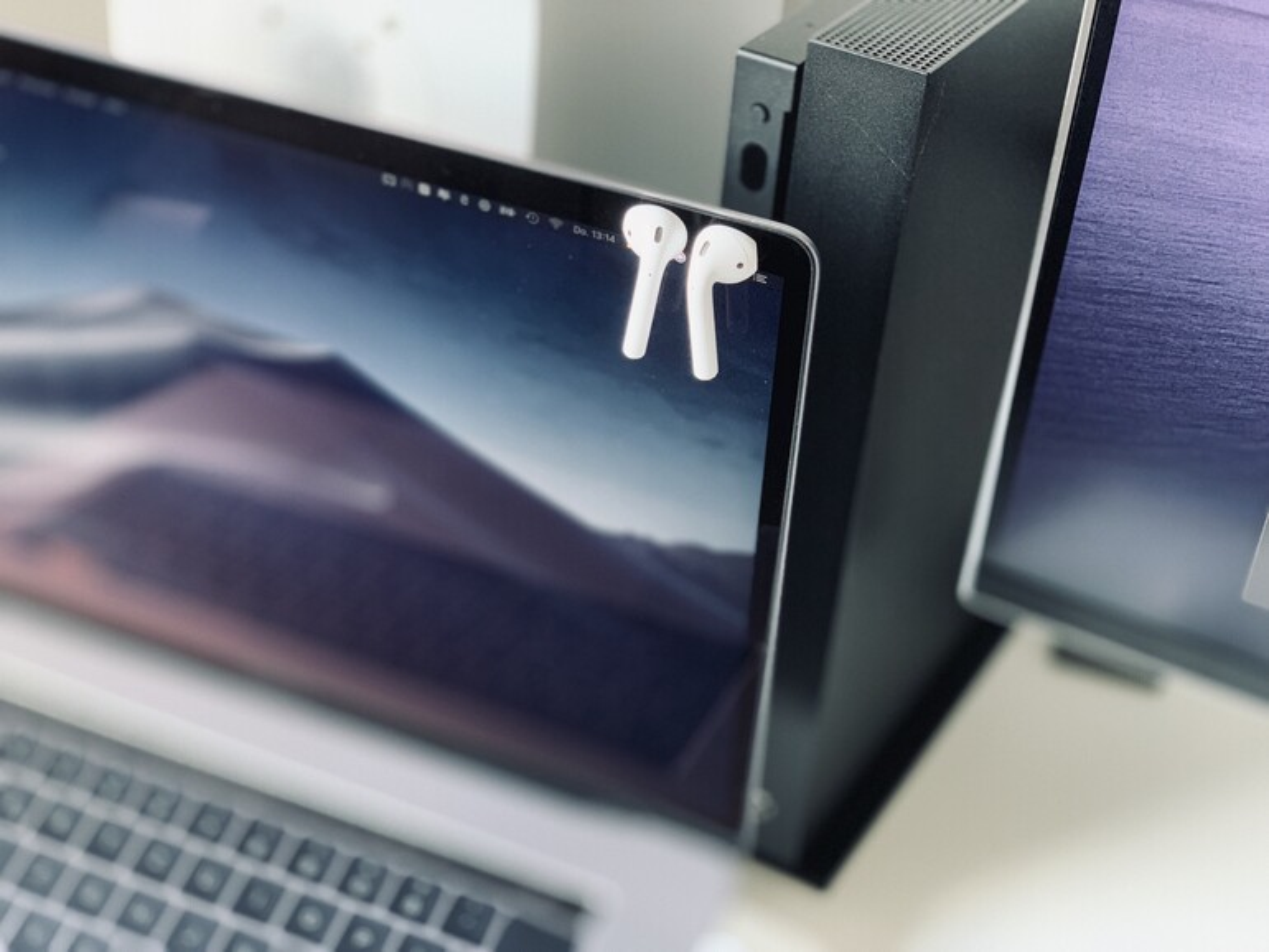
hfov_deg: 36.8
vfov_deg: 28.0
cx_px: 634
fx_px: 1907
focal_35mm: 52
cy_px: 476
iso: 400
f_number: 2.4
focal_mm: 6
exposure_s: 1/60
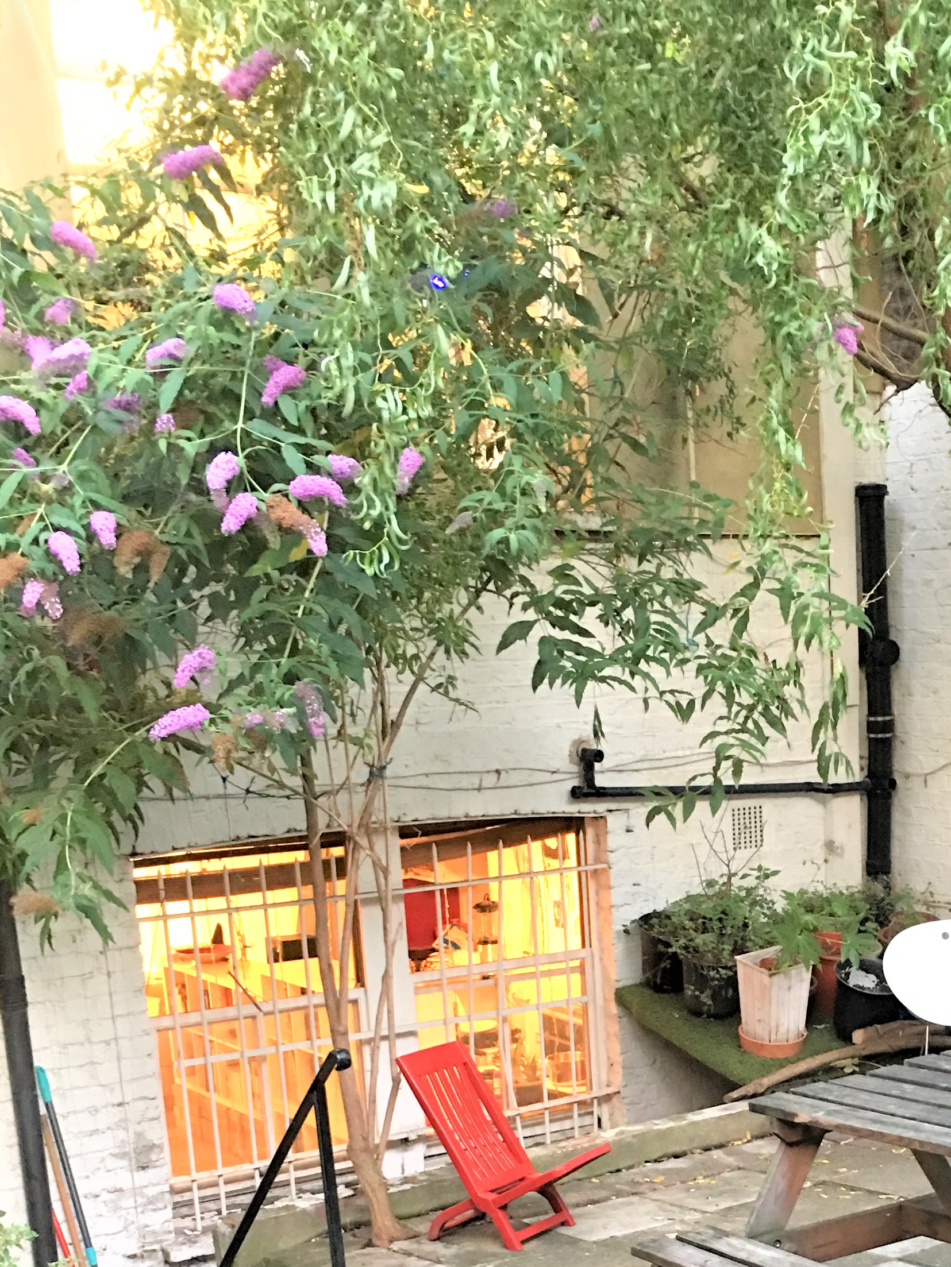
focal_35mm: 53
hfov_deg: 26.8
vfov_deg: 34.3
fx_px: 1941
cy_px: 1125
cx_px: 811
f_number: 2.2
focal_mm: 4.15
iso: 100
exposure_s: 1/10
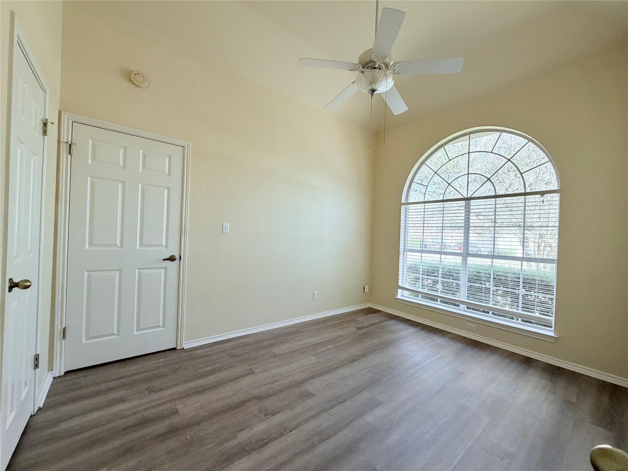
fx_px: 254
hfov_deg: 102.1
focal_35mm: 14
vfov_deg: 85.7
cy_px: 236
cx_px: 314
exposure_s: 1/121
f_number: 2.2
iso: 160
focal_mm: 2.22
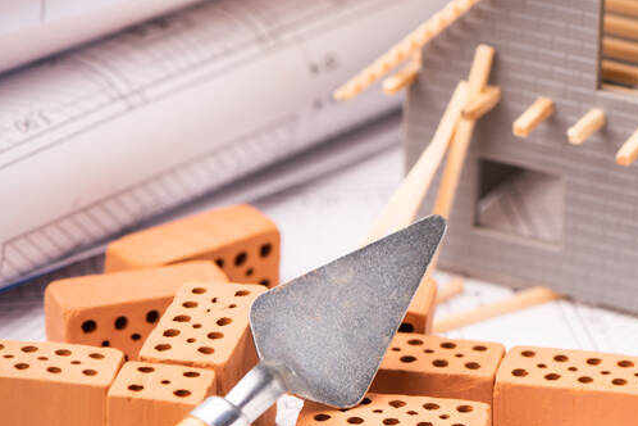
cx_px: 552
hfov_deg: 9.5
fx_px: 3828
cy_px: 221
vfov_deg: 6.4
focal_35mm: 216
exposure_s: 1/125
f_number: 9
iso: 64
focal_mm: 105
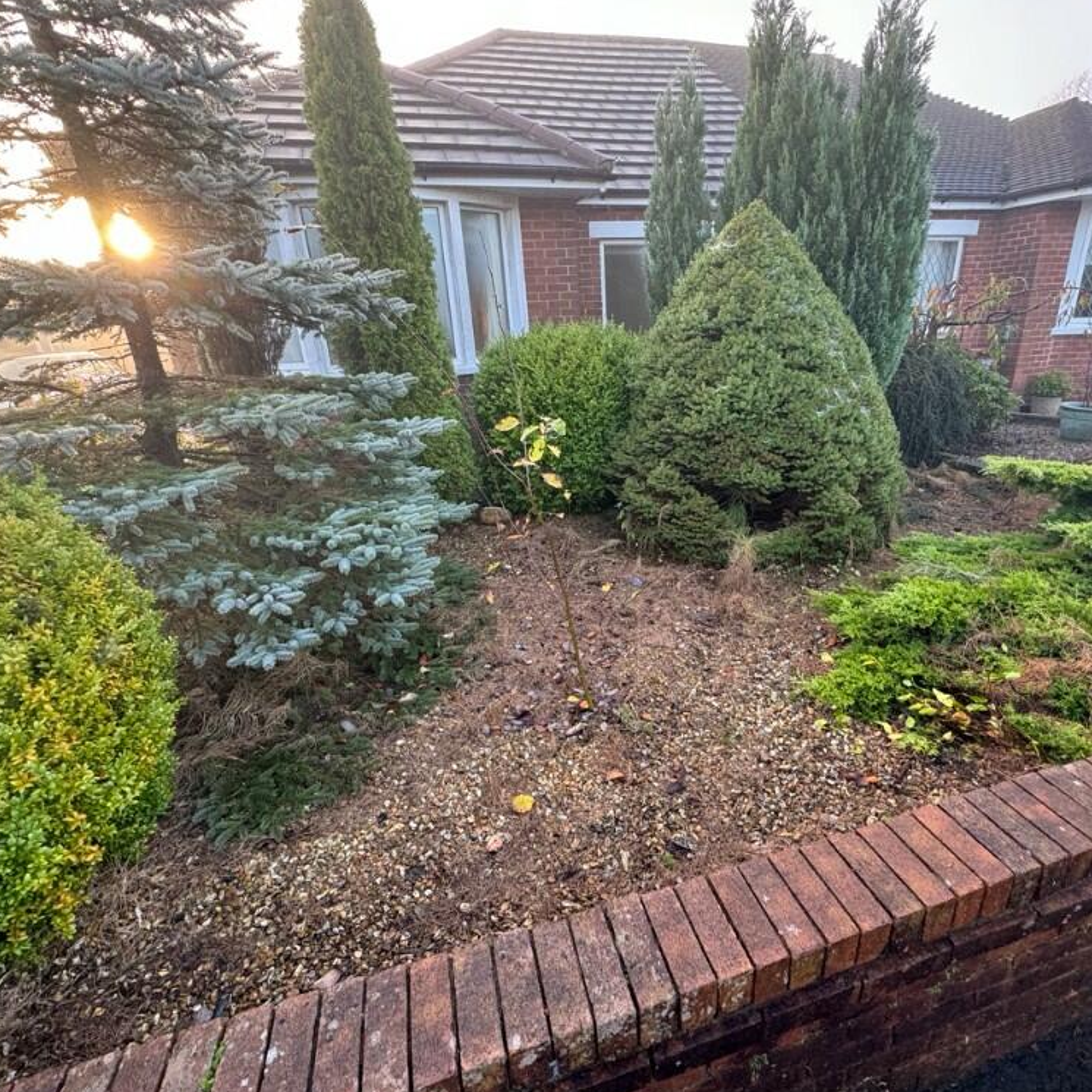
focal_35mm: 17
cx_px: 602
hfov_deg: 83.7
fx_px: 607
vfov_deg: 84.0
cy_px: 548
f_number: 2.2
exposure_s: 1/99
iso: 125
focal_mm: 2.22
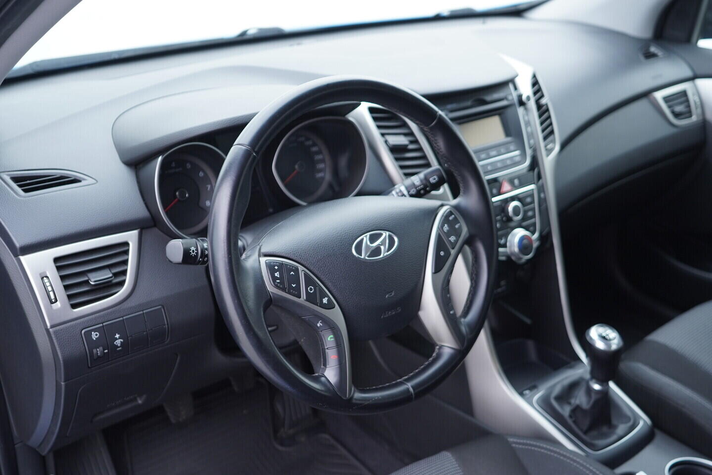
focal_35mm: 36
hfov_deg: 53.1
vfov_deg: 36.9
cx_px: 356
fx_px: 712
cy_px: 238
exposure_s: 1/40
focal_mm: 24
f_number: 2.8
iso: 250
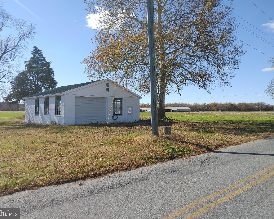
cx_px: 134
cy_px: 107
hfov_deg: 62.2
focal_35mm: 28
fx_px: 227
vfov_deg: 51.5
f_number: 1.8
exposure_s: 1/3636
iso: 100
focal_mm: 5.58
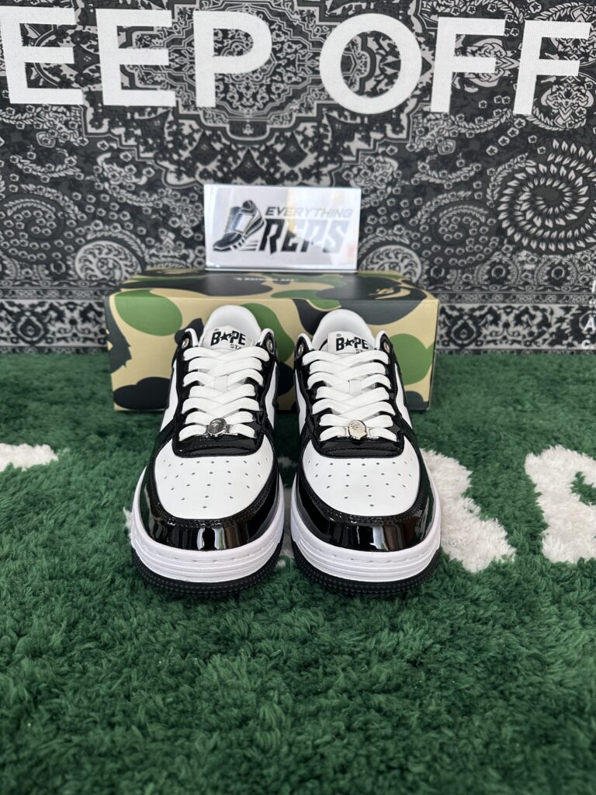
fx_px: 551
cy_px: 398
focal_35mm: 24
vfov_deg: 71.6
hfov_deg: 56.8
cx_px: 298
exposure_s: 1/50
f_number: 1.78
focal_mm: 6.86
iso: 200
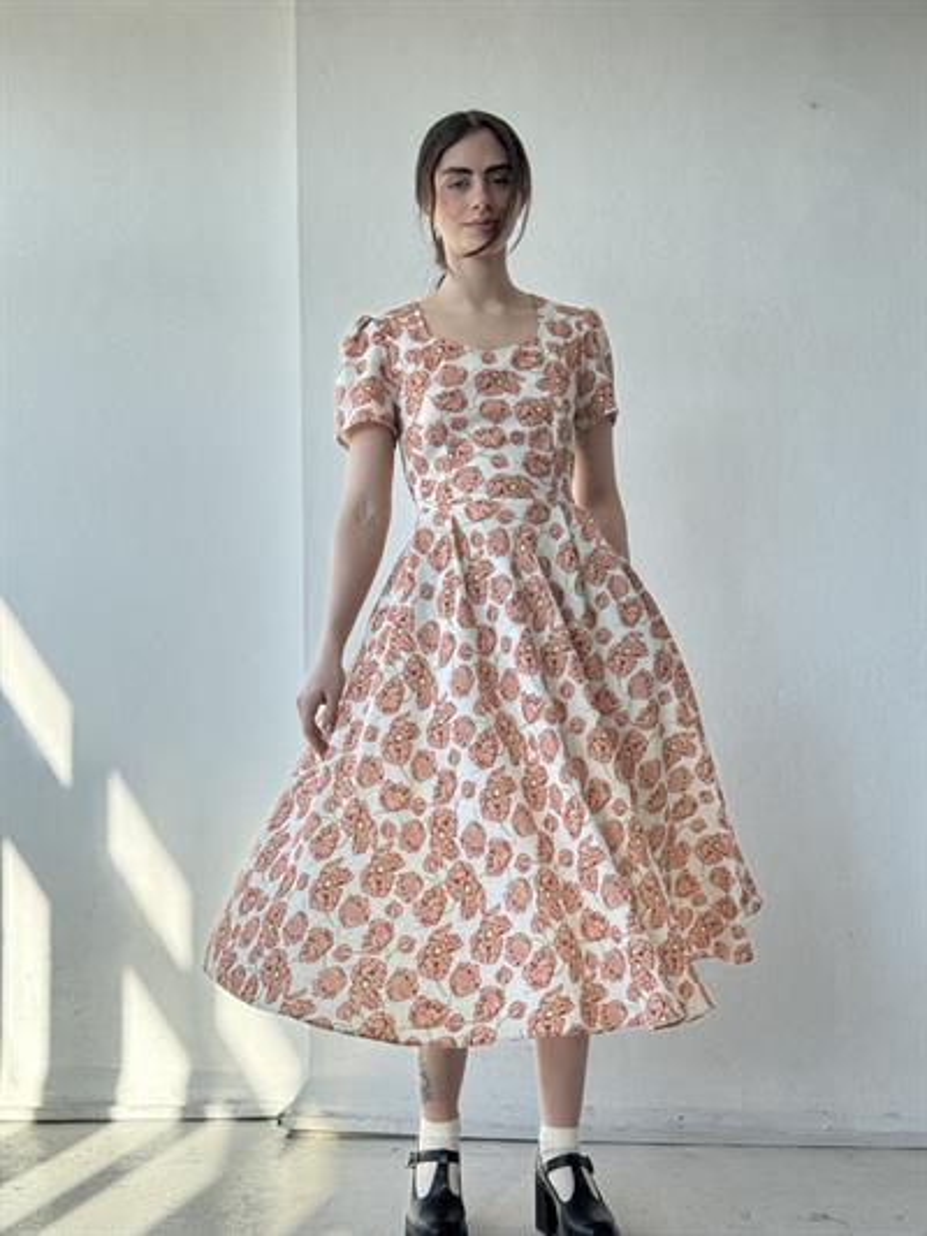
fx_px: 1713
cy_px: 618
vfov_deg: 39.6
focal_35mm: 48
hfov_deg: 30.3
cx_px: 464
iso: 64
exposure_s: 1/499
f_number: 1.78
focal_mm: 6.76
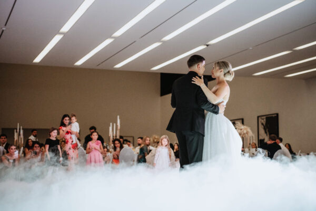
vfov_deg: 20.9
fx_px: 571
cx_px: 158
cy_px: 106
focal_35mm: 65
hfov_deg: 31.0
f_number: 3.2
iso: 3200
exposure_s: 1/160
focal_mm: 65
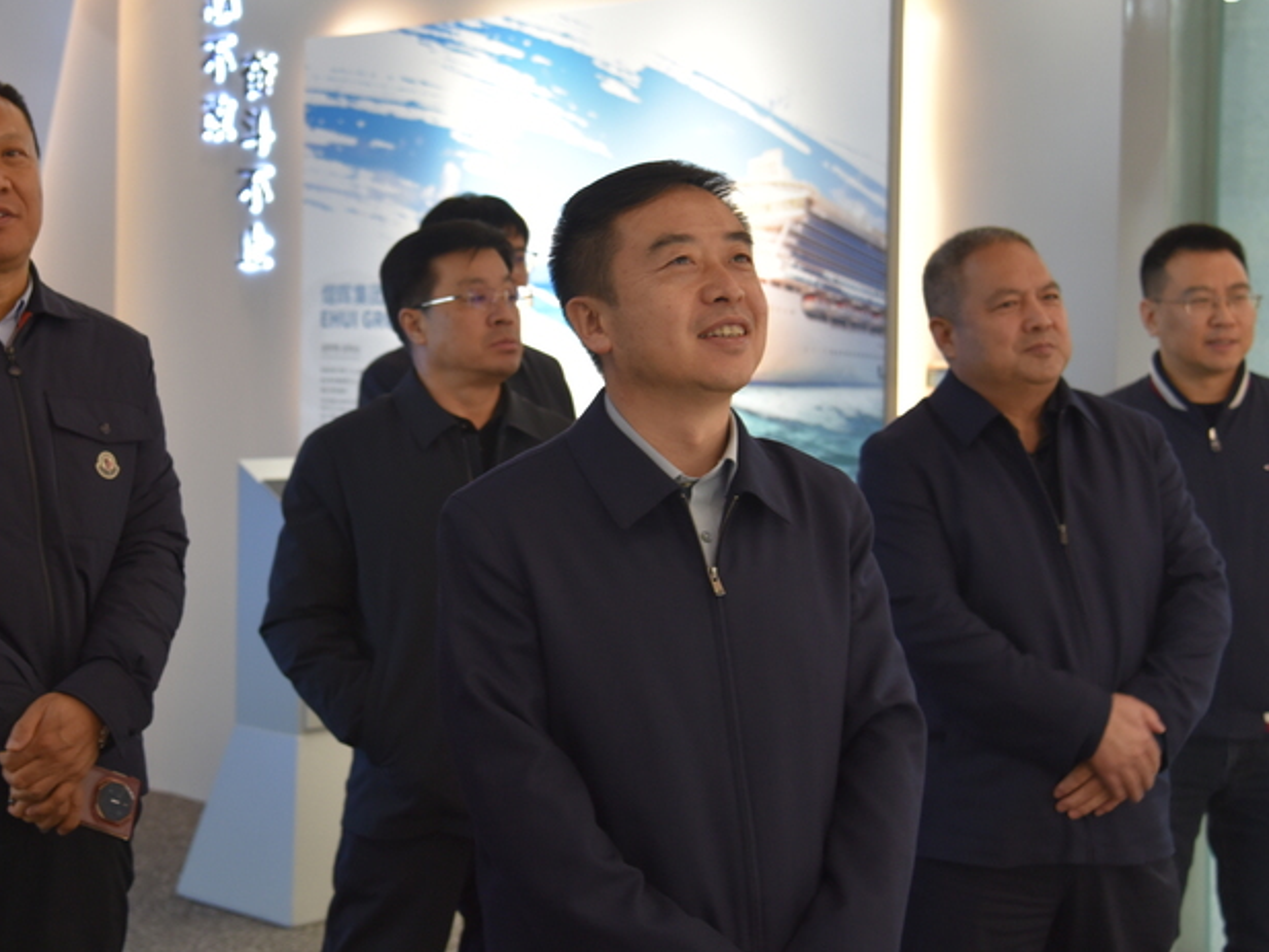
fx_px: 2347
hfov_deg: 30.1
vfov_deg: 22.9
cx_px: 446
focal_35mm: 64
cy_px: 334
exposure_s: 1/60
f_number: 4
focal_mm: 38
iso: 1000
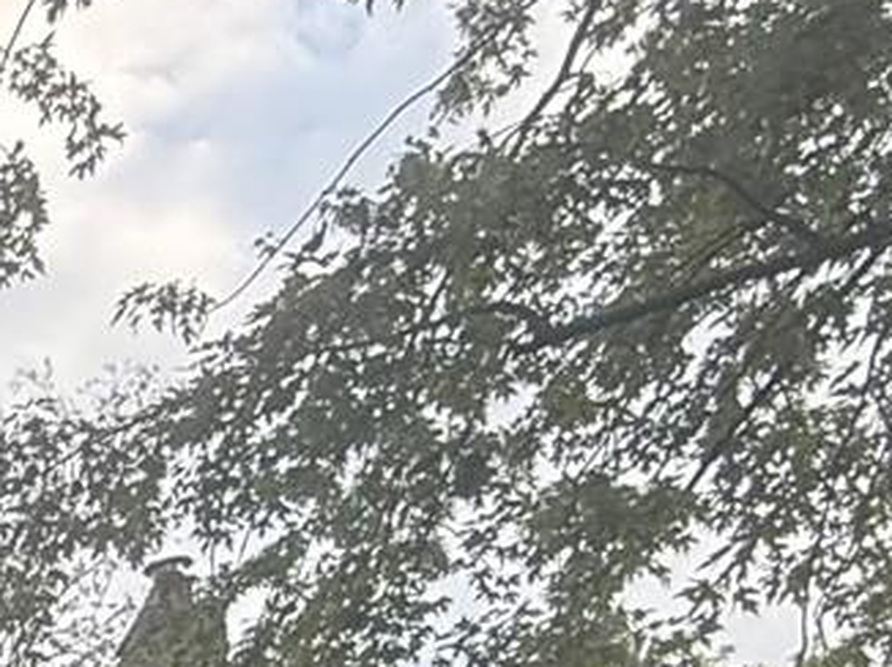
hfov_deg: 16.0
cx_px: -1015
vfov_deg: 13.2
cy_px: 1536
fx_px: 2266
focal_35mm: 88
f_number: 2.2
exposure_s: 1/216
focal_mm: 2.22
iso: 64
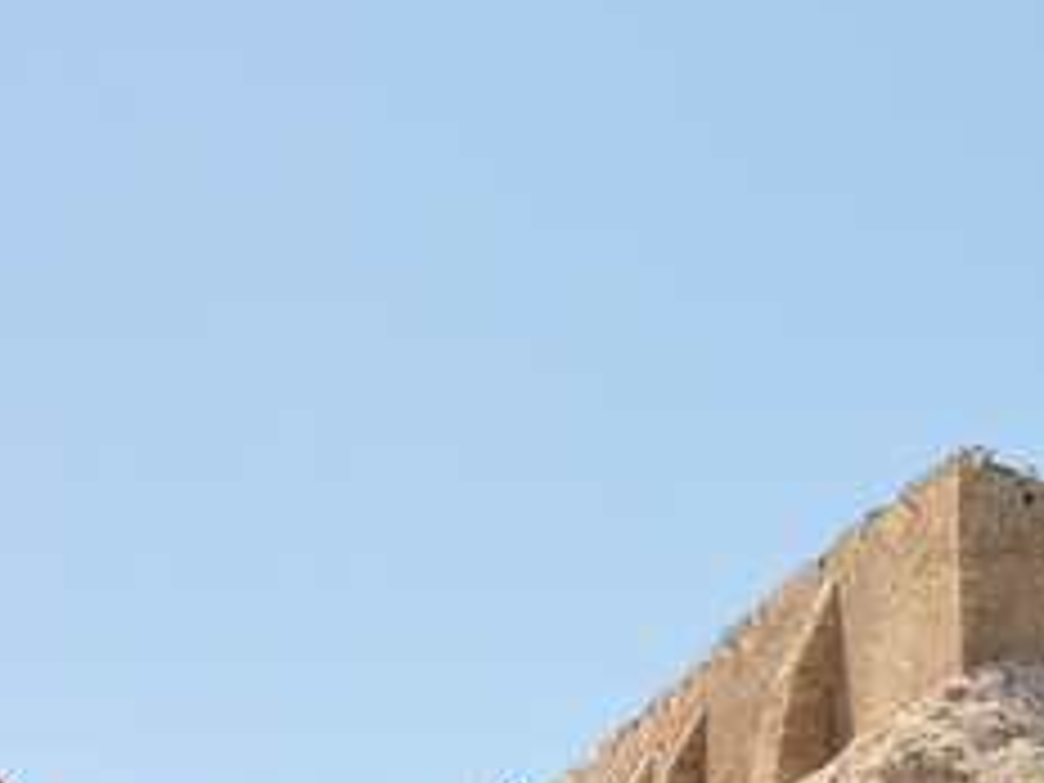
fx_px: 2925
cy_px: 657
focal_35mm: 97
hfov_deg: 18.8
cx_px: 1341
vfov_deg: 15.1
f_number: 9
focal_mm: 26
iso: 200
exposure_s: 1/320
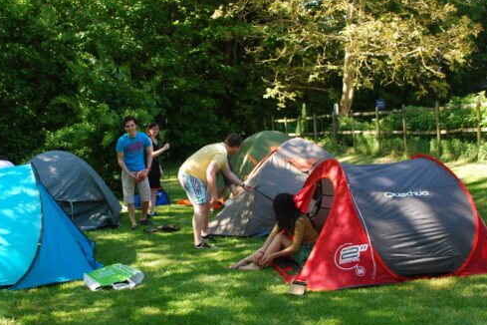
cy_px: 196
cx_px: 199
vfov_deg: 25.9
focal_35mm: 52
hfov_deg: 38.1
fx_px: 703
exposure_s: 1/125
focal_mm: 22
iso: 200
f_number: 5.6
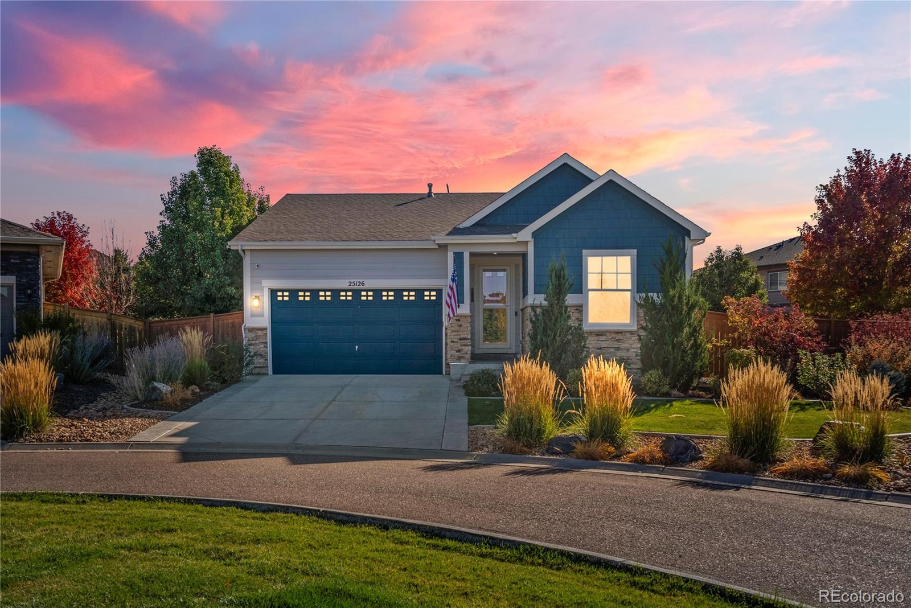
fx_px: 886
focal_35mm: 35
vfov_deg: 37.9
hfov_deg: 54.4
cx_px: 456
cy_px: 304
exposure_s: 1/200
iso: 100
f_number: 8
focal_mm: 35
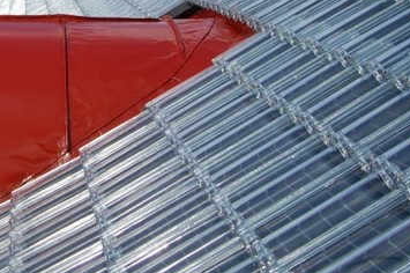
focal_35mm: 76
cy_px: -8
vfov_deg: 17.4
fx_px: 869
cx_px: 68
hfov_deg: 26.0
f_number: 9
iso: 200
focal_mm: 19
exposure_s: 1/320
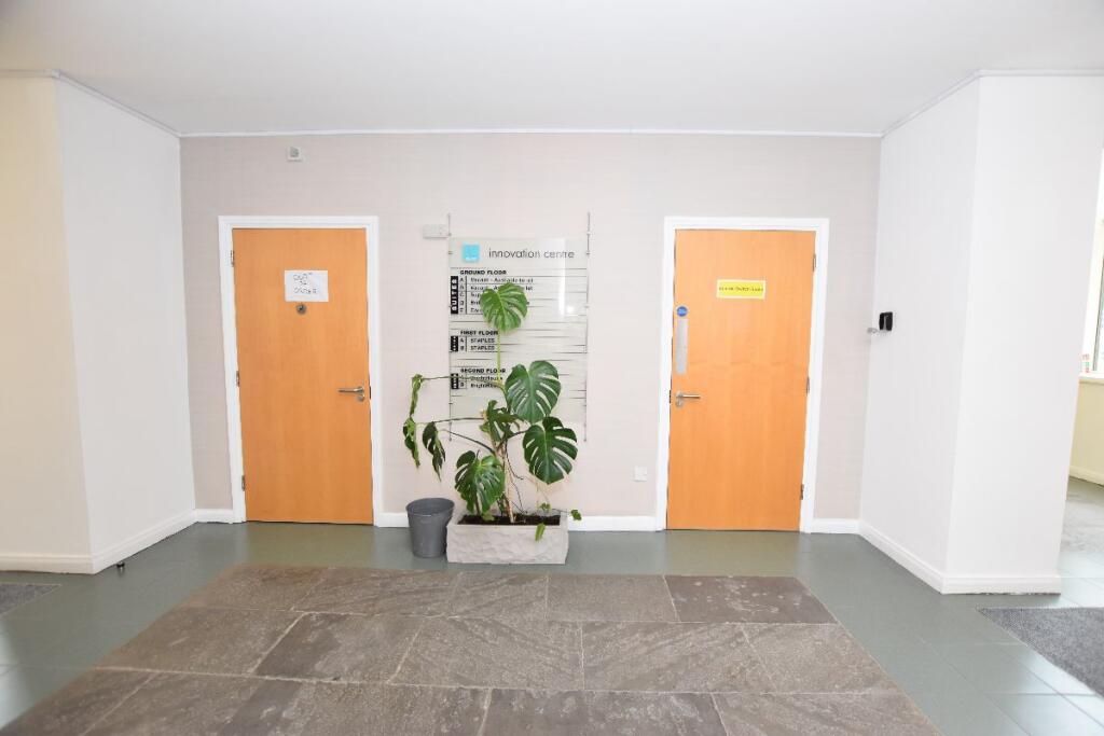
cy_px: 368
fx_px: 460
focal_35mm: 15
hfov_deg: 100.4
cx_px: 552
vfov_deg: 77.3
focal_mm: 10
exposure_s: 1/125
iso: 900
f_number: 4
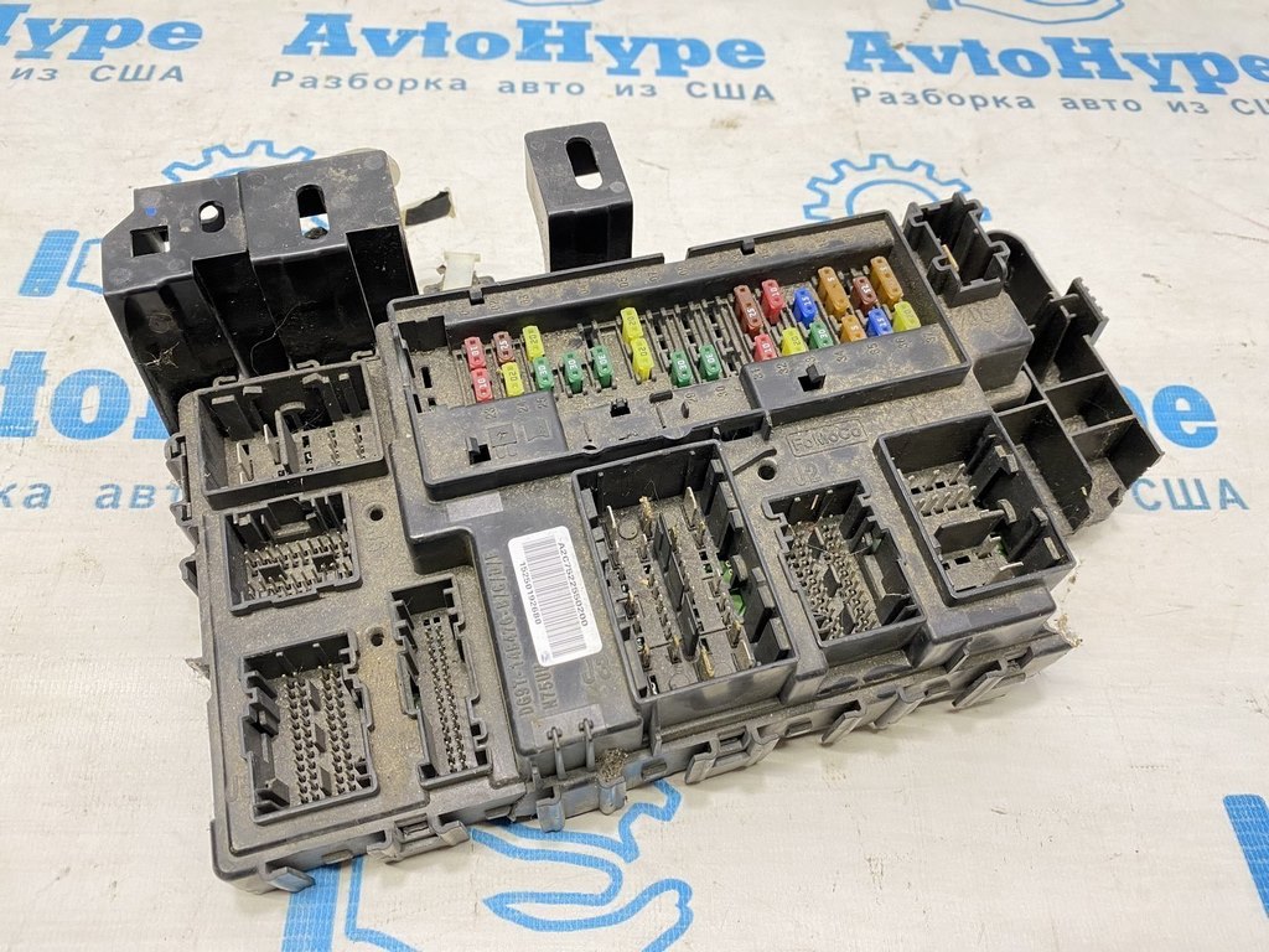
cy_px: 476
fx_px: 953
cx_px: 634
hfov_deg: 67.3
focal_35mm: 26
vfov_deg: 53.1
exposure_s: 1/50
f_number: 1.8
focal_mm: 4.25
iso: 64
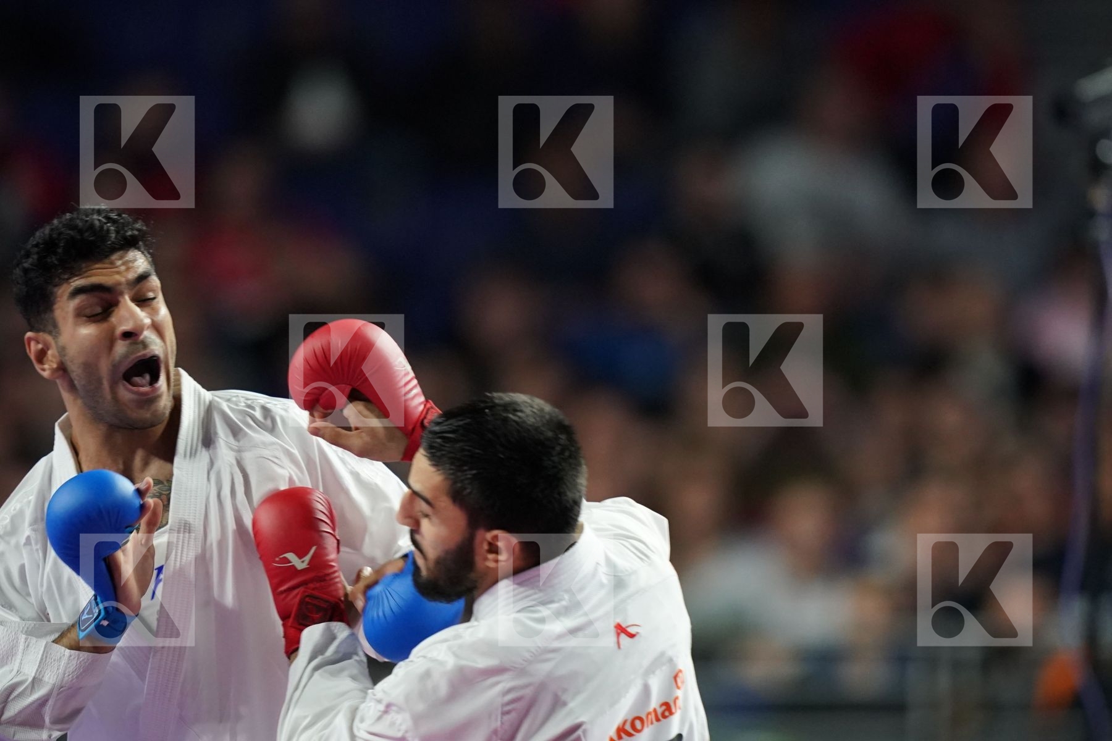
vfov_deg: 2.3
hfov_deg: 3.4
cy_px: 370
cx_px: 556
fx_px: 18532
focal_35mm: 600
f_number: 2.8
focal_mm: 400
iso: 3200
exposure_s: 1/1000
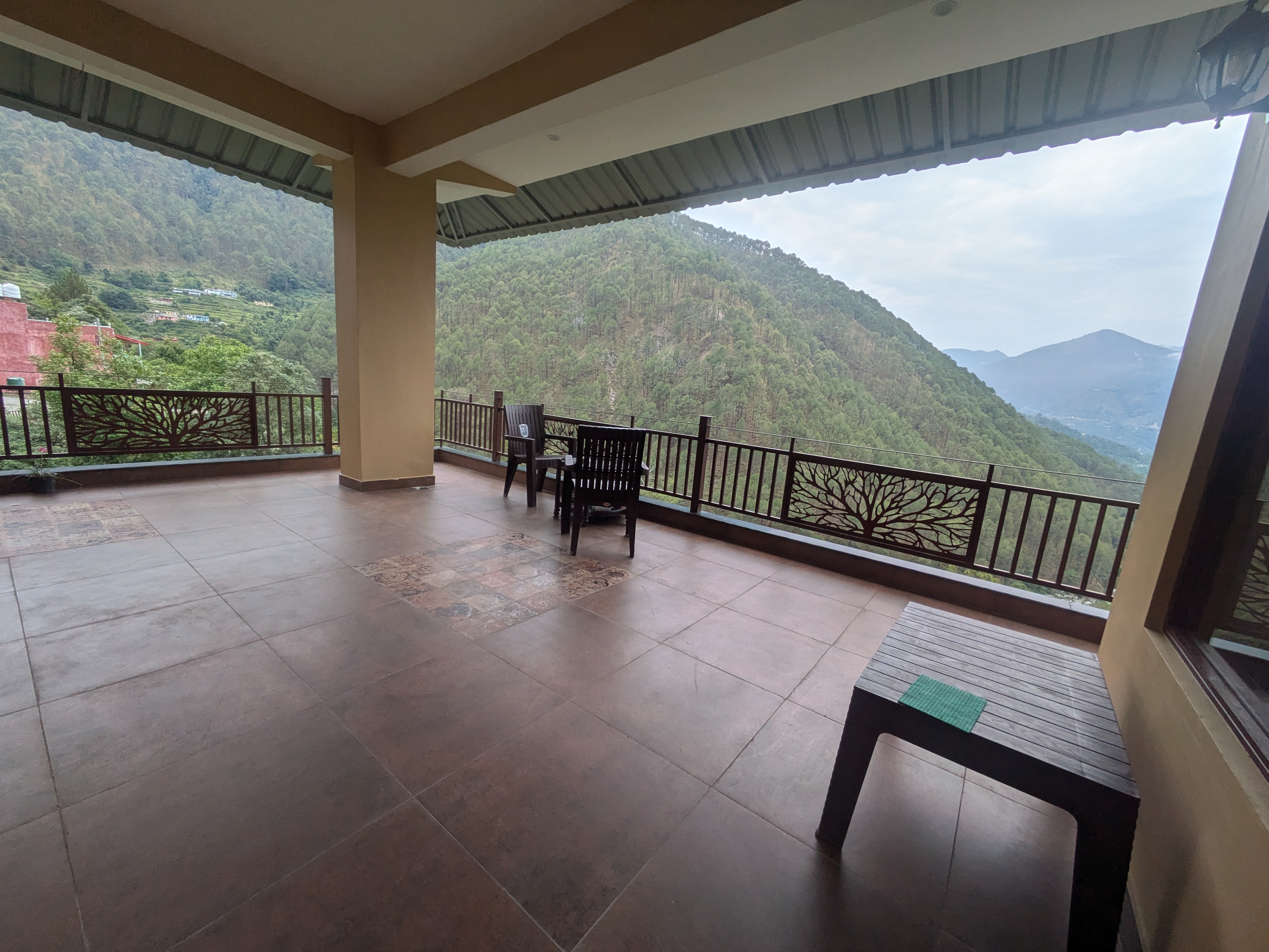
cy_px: 476
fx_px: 513
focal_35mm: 14
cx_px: 634
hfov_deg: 102.0
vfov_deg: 85.7
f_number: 2.2
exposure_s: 1/1319
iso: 50
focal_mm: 1.83
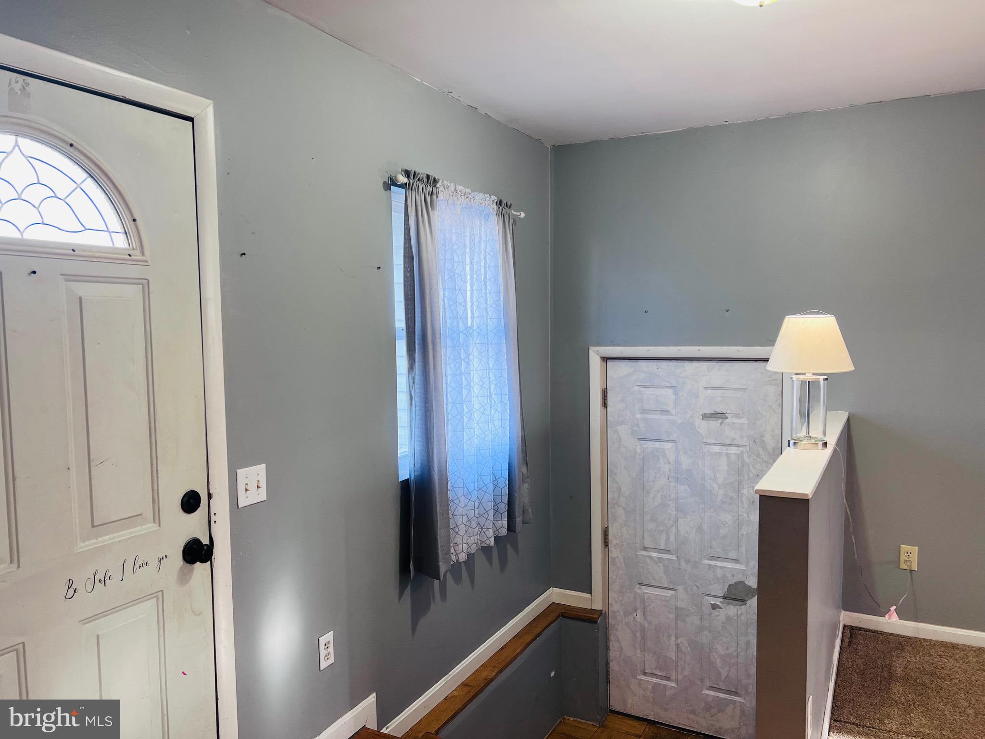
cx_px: 492
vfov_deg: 53.1
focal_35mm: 26
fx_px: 740
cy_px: 370
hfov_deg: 67.3
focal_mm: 5.7
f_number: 1.5
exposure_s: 1/60
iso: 80
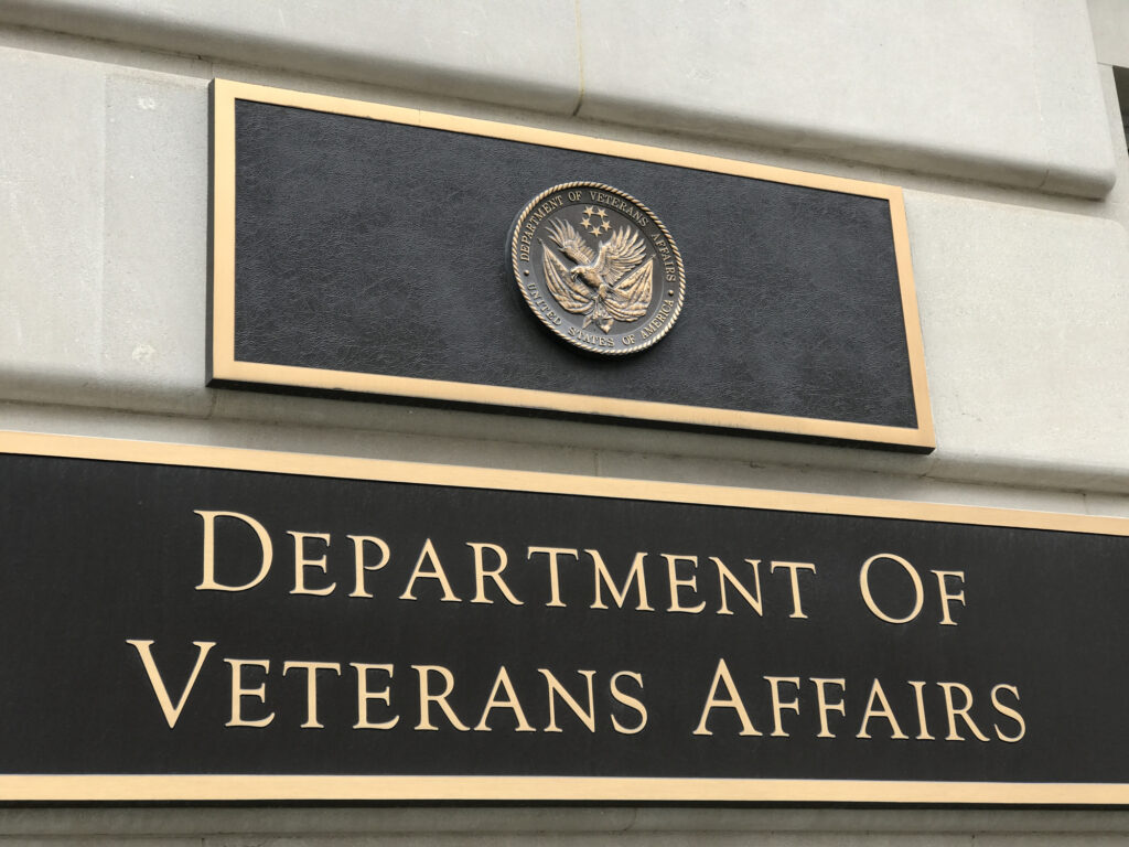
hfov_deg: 33.8
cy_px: 424
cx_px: 564
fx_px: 1859
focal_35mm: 57
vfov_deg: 25.7
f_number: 2.8
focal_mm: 6.6
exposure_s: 1/153
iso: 20
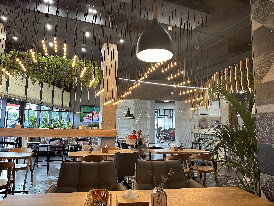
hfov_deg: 71.6
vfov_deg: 56.8
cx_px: 137
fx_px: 190
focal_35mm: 24
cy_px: 103
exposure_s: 1/100
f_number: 1.78
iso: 200
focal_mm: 6.86
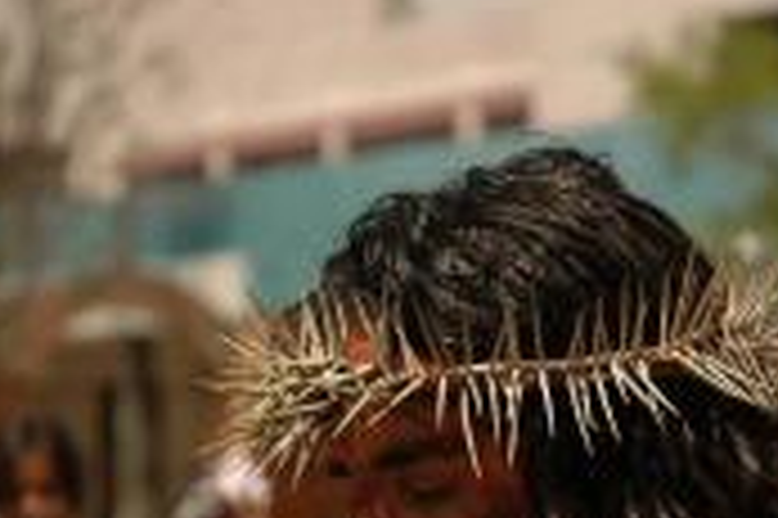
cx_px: 441
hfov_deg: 8.5
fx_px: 5246
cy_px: 572
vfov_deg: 5.6
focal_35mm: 243
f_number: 4.5
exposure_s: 1/1600
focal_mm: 70
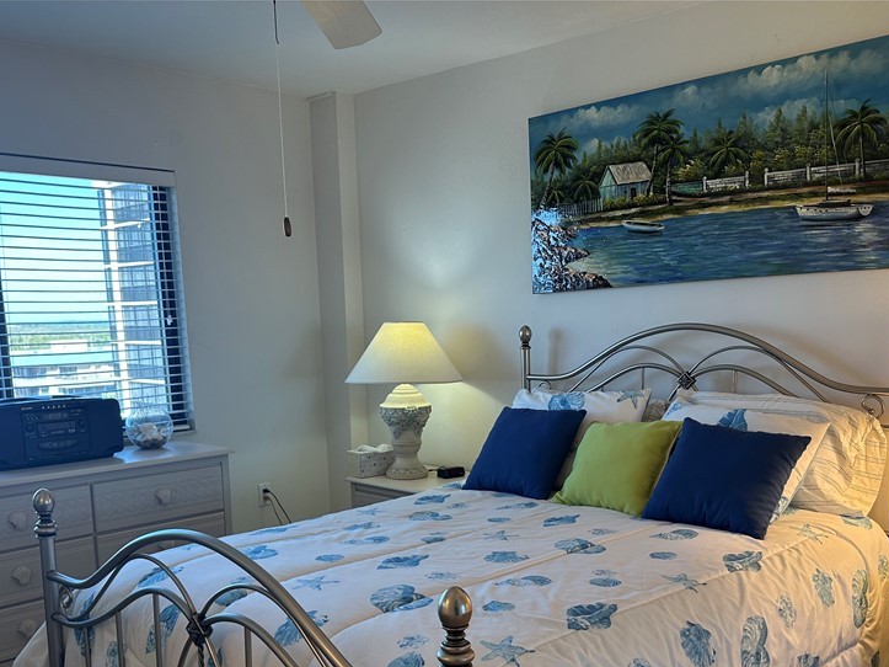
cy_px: 471
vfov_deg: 41.0
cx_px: 433
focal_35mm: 34
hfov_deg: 54.0
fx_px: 873
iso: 100
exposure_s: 1/158
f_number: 1.78
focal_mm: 6.86
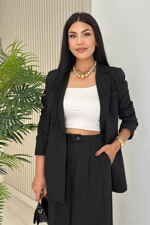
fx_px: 319
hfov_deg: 26.5
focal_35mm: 51
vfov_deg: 38.9
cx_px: 84
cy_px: 111
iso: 80
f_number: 1.78
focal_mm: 6.86
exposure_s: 1/246
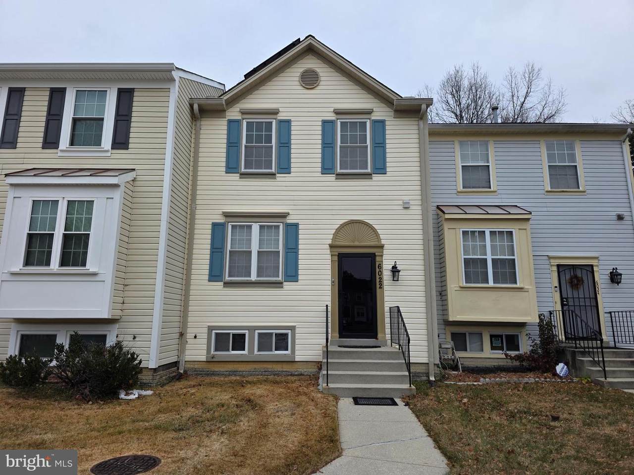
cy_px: 238
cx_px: 317
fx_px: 421
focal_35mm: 23
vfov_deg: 58.9
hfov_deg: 73.9
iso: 80
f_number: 1.7
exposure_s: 1/2565
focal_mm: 6.3
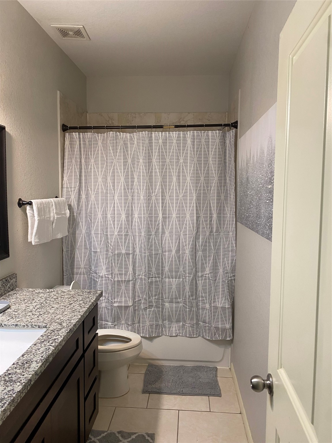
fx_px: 332
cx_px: 166
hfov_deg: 53.1
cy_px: 222
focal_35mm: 26
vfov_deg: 67.3
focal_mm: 4.25
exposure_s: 1/60
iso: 100
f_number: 1.8
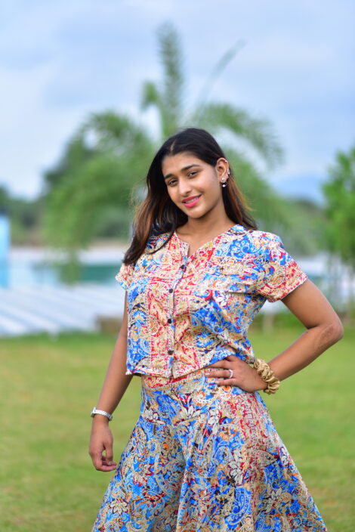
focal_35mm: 85
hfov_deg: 16.1
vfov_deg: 23.9
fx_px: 1256
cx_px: 178
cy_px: 266
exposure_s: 1/2500
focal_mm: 85
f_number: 1.8
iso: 320
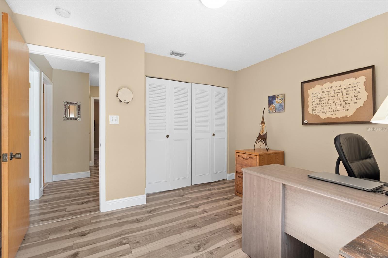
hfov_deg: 96.7
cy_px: 129
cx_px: 194
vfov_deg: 73.7
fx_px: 172
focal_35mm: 16
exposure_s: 1
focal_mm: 16
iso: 250
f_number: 9
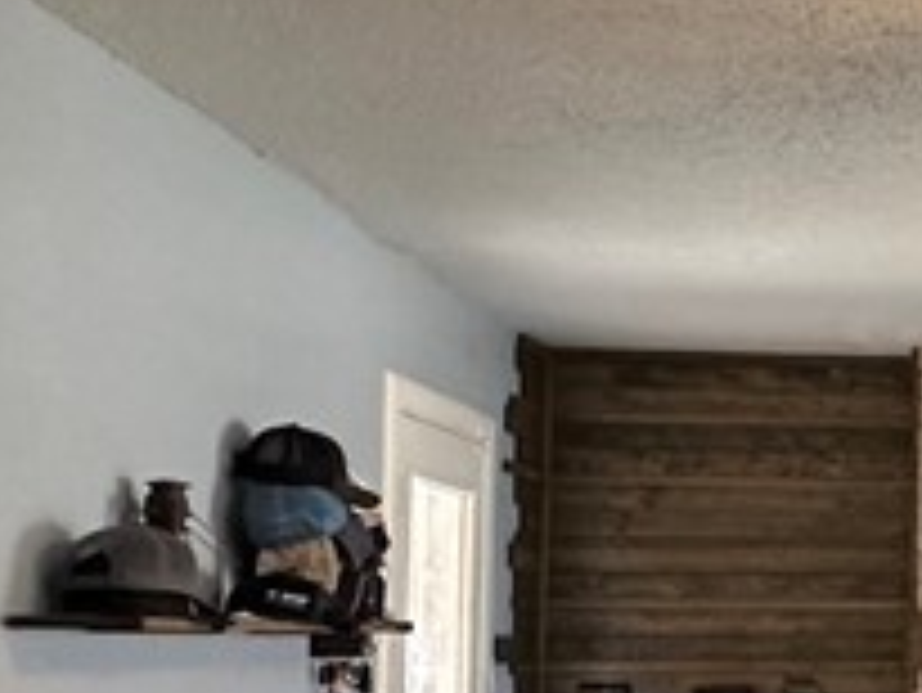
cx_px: 1394
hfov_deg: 22.6
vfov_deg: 20.8
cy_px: 549
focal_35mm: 70
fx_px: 1866
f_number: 2.2
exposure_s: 1/60
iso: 320
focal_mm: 2.22
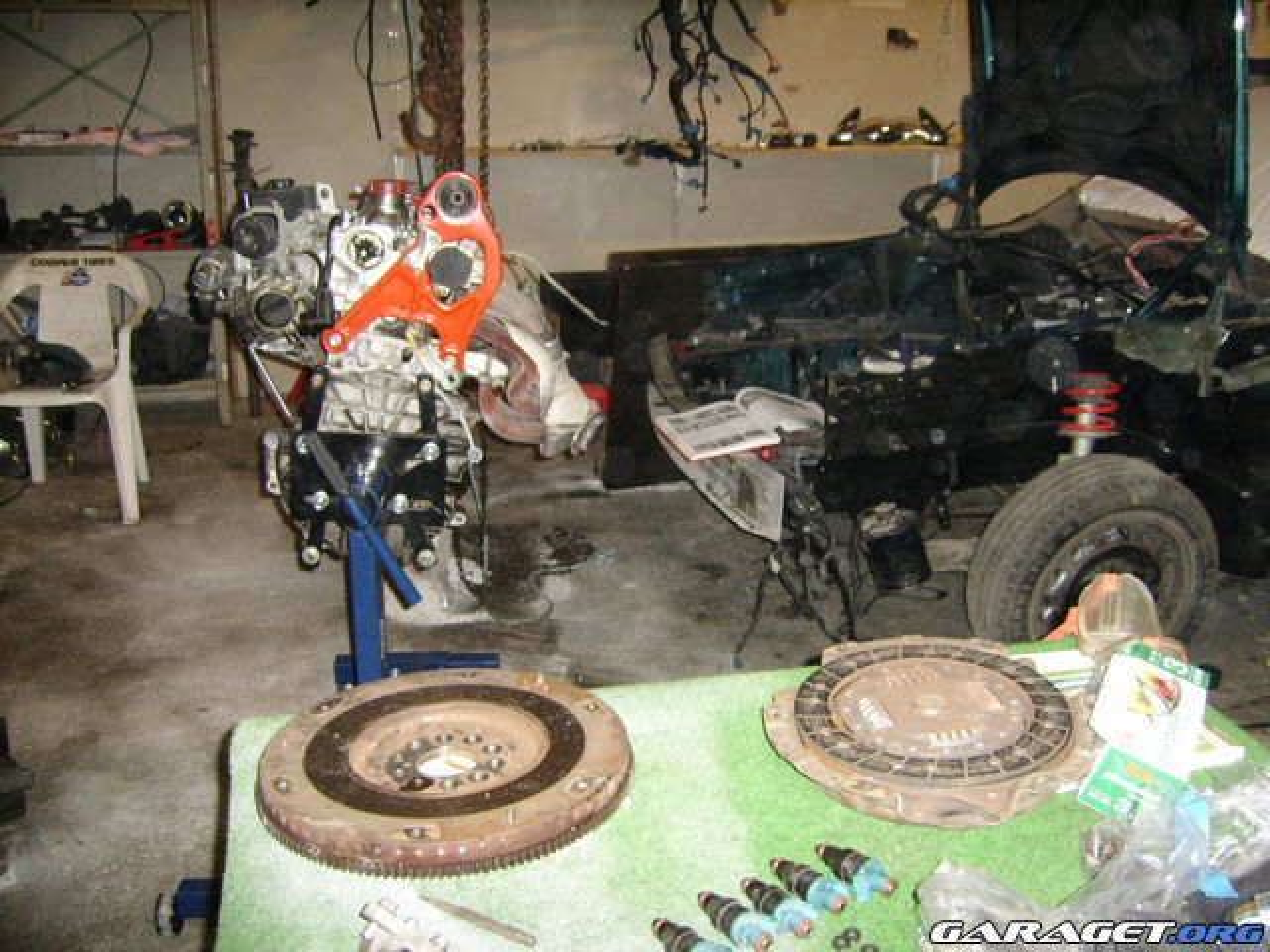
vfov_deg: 40.7
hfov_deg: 52.6
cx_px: 635
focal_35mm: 35
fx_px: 1284
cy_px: 476
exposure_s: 1/30
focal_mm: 5.95
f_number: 2.8
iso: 218
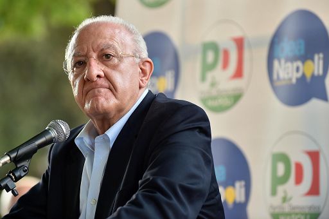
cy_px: 110
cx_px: 164
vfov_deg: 6.8
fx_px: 1825
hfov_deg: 10.3
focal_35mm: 200
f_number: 5
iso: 400
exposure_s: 1/320
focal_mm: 200
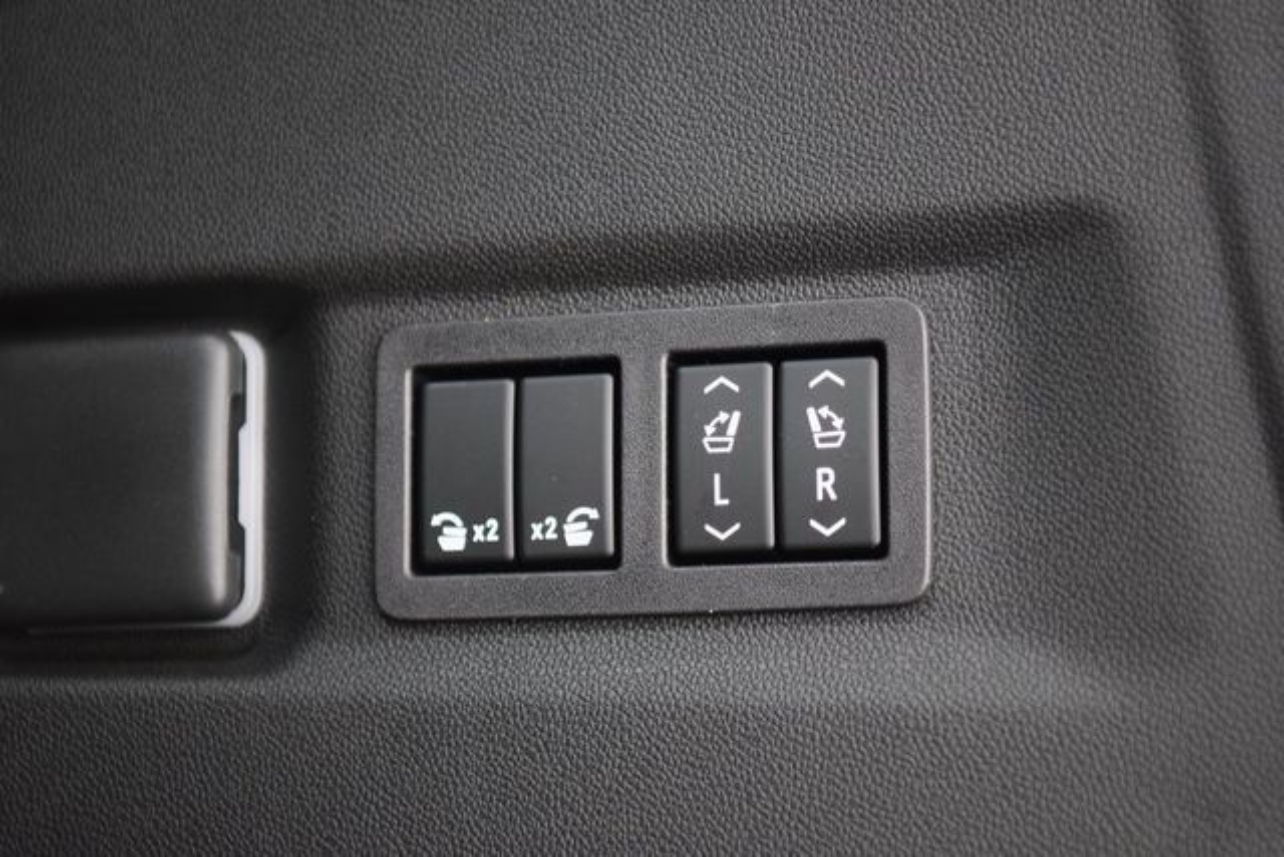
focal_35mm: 105
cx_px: 642
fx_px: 3746
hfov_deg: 19.5
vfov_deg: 13.0
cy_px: 428
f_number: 2.8
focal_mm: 70
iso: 1600
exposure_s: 1/5
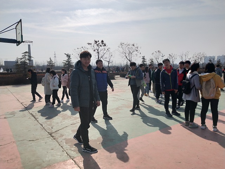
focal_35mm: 30
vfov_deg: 46.8
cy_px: 84
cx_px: 112
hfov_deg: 60.0
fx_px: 195
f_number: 1.8
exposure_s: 1/5996
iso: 50
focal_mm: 3.95
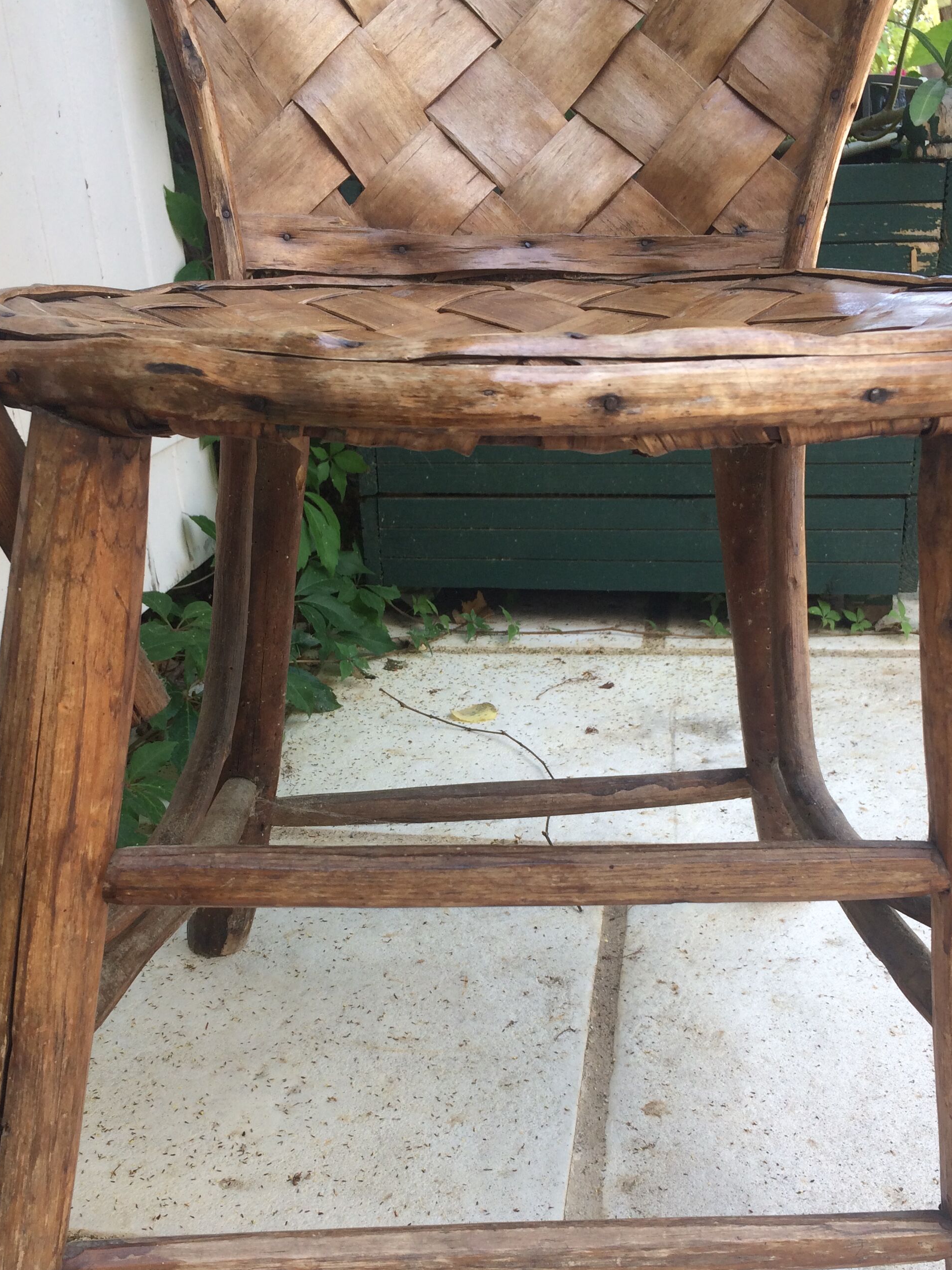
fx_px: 1357
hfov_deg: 38.7
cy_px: 761
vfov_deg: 49.8
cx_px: 442
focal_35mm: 37
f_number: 2.2
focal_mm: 4.15
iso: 32
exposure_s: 1/190
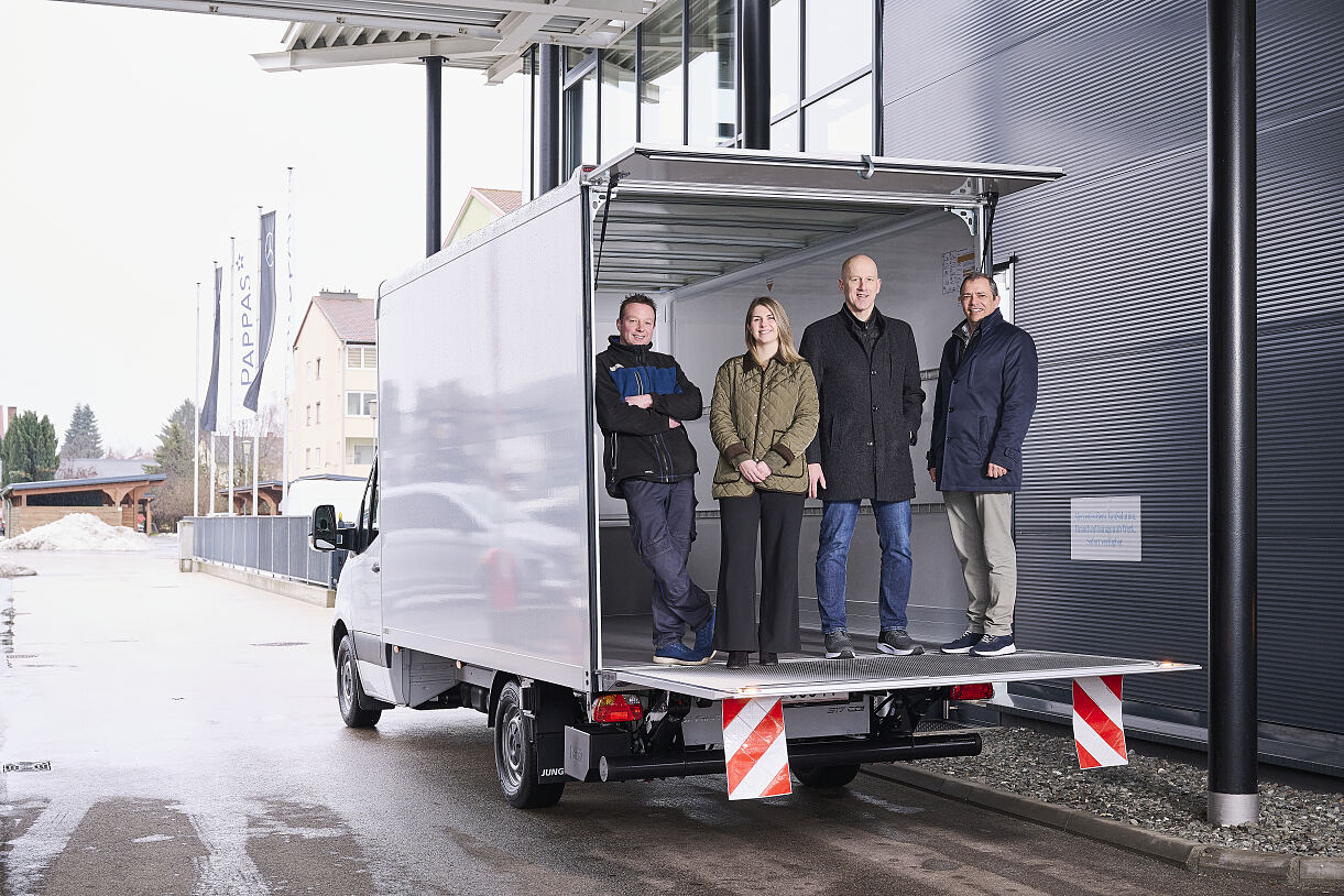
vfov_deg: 28.1
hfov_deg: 41.1
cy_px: 448
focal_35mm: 48
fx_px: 1792
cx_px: 672
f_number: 5.6
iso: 800
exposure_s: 1/100
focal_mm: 48
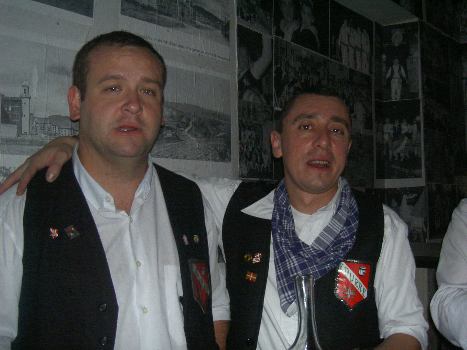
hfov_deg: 47.9
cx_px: 234
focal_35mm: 39
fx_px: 526
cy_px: 175
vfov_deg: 36.8
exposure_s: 1/59.5
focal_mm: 8
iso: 100
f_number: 2.8
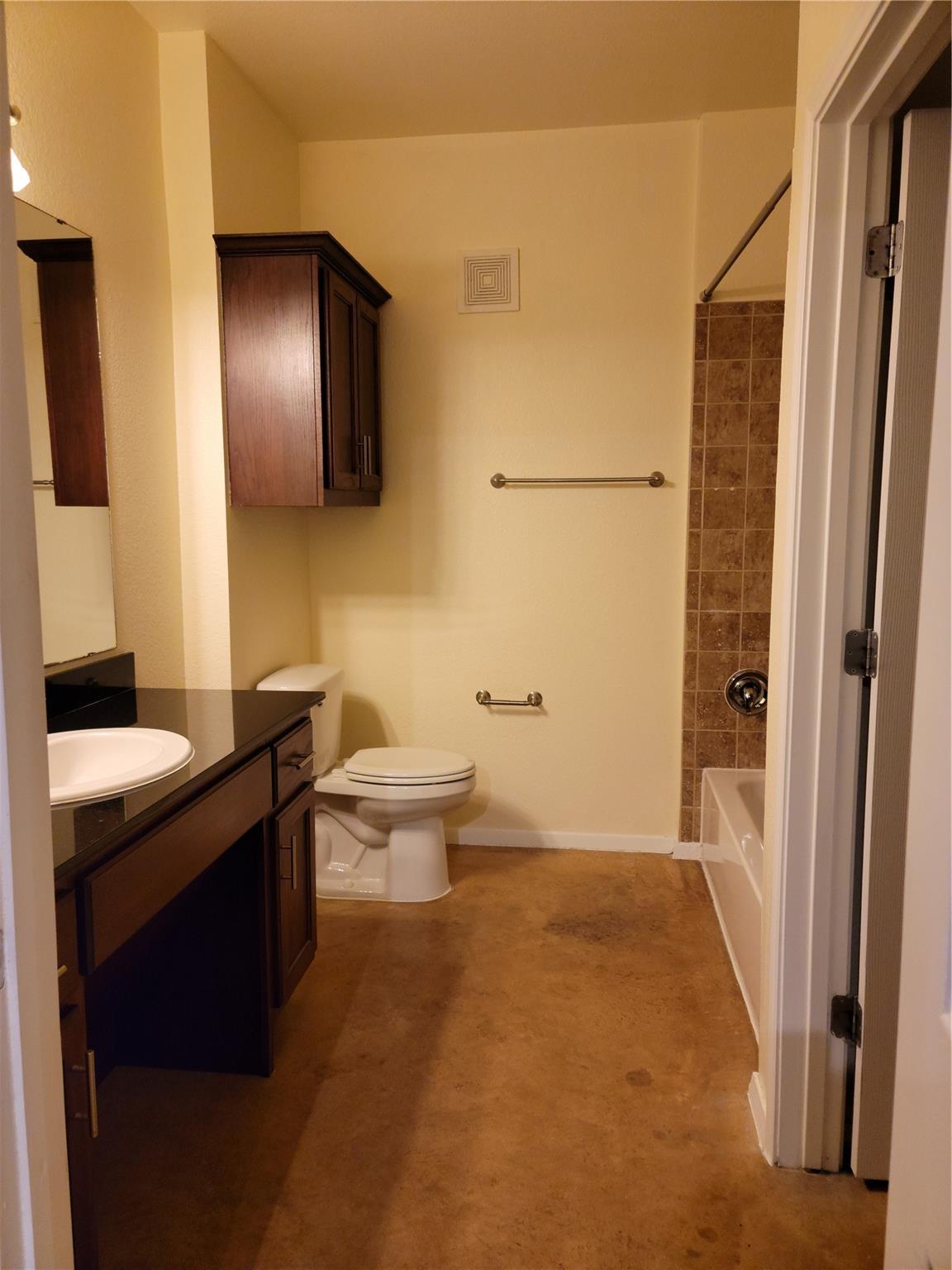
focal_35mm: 25
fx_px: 917
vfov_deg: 69.4
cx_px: 476
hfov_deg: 54.9
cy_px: 635
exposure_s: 1/60
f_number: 1.8
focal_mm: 7
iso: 250
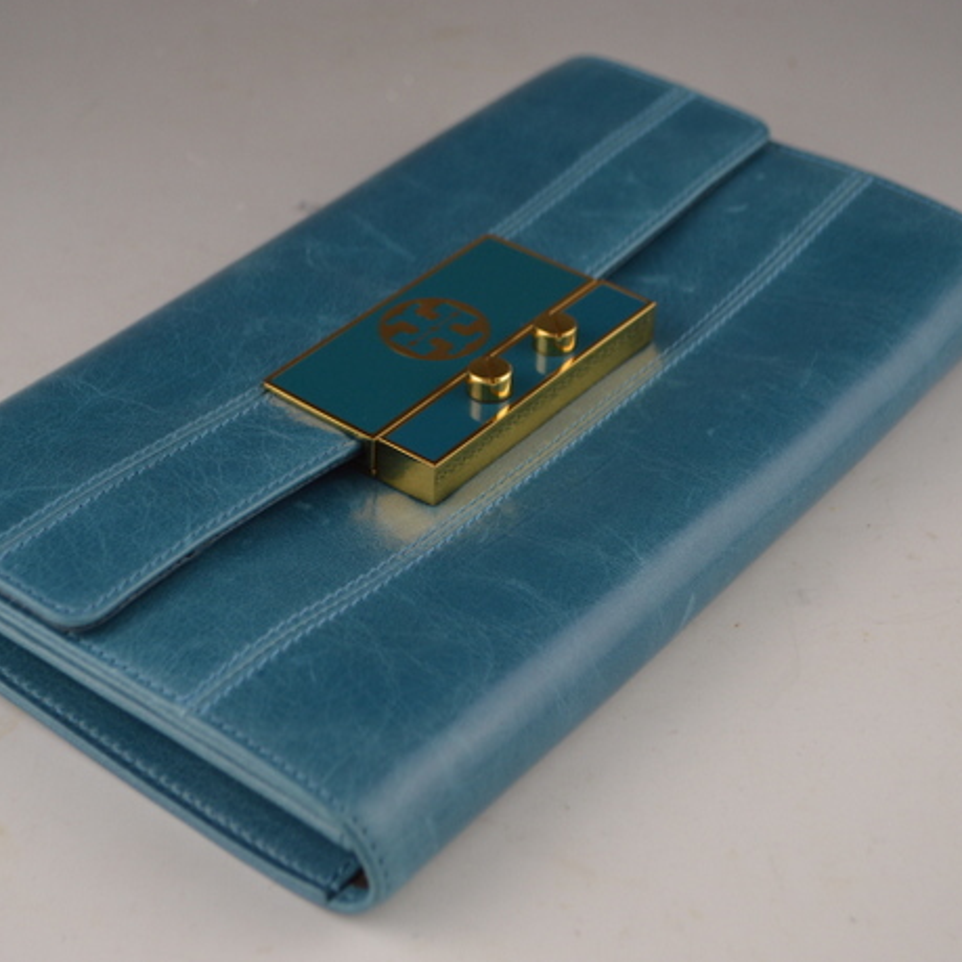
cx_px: 415
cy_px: 476
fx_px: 2201
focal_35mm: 70
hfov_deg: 24.6
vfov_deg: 24.7
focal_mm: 36
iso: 400
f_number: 5
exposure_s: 1/100
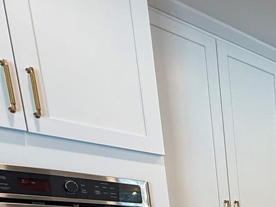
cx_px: 399
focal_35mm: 49
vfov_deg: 23.0
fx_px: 391
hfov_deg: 28.1
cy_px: 324
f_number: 2.2
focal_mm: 2.22
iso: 125
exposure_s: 1/120
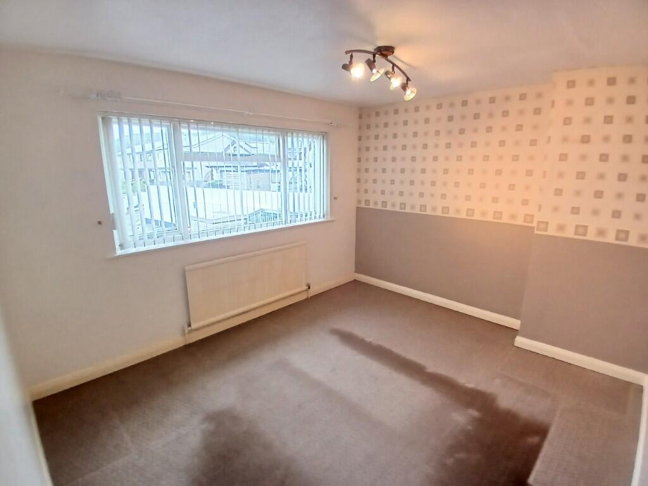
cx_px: 324
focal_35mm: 17
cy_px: 243
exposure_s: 1/33.3
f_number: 2.2
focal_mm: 1.4
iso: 160
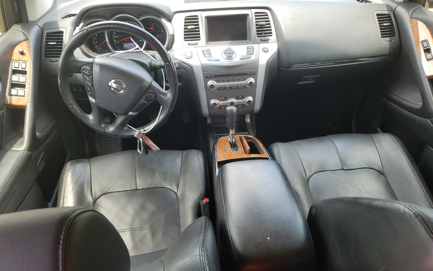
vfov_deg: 44.4
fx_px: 330
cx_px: 218
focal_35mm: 28
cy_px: 157
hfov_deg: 66.5
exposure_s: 1/167
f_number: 1.5
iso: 50
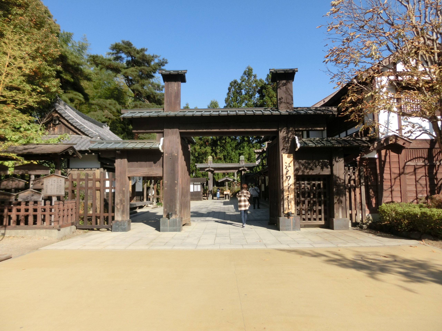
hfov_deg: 71.6
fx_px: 306
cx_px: 221
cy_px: 166
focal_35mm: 24
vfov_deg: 56.8
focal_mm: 4.24
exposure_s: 1/1000
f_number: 3
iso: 80
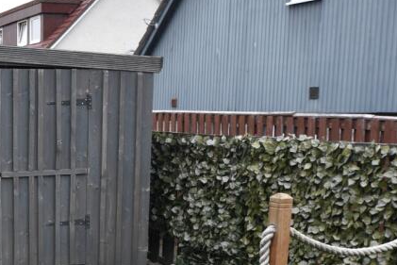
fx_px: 805
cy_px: 242
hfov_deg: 26.2
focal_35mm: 73
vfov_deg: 18.4
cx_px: -6
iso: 400
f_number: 5.6
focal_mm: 20
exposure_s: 1/125
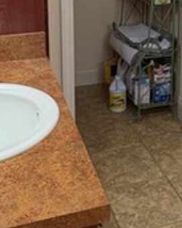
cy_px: -9
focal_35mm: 68
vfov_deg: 26.2
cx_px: 161
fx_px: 458
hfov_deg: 22.0
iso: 250
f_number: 2.2
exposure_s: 1/60
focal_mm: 2.22
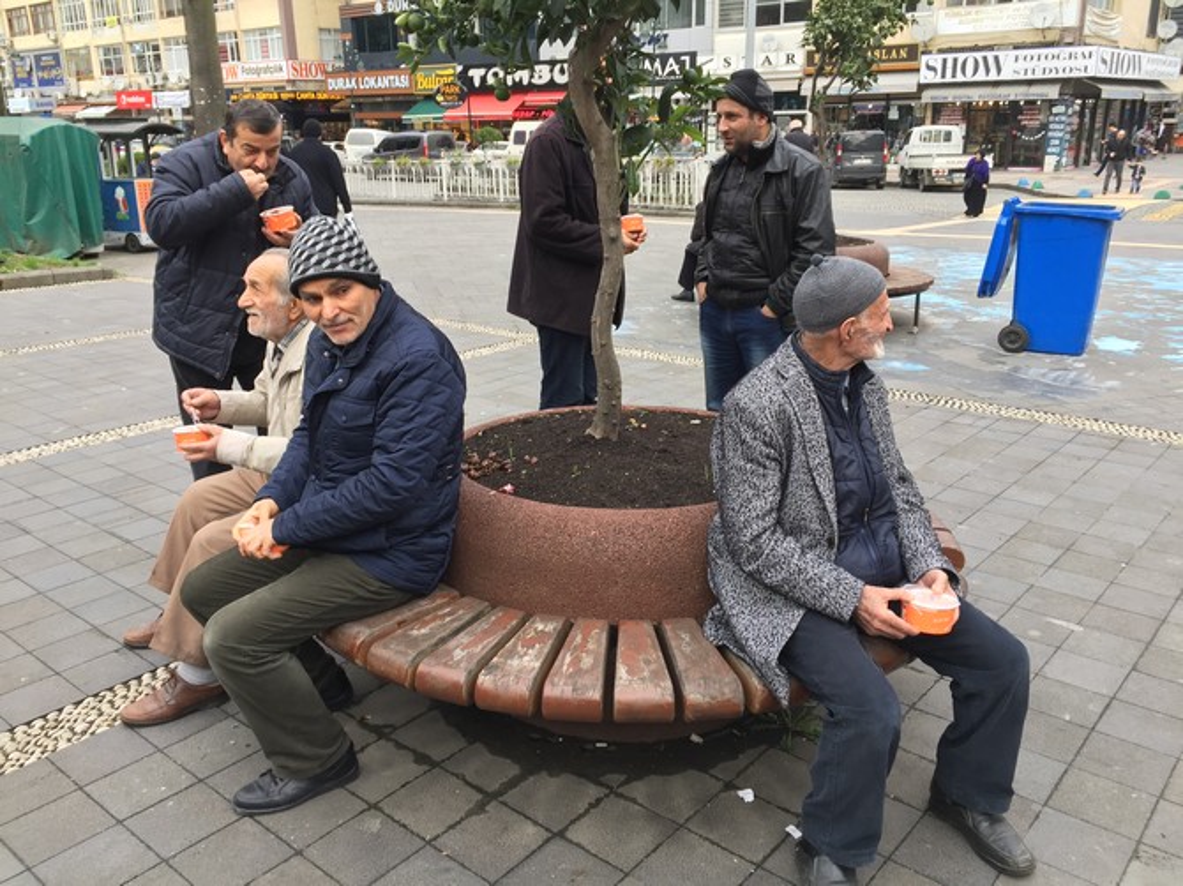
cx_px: 592
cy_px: 443
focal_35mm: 29
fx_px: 991
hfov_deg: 61.7
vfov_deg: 48.2
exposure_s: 1/134
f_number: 2.2
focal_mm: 4.15
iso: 32
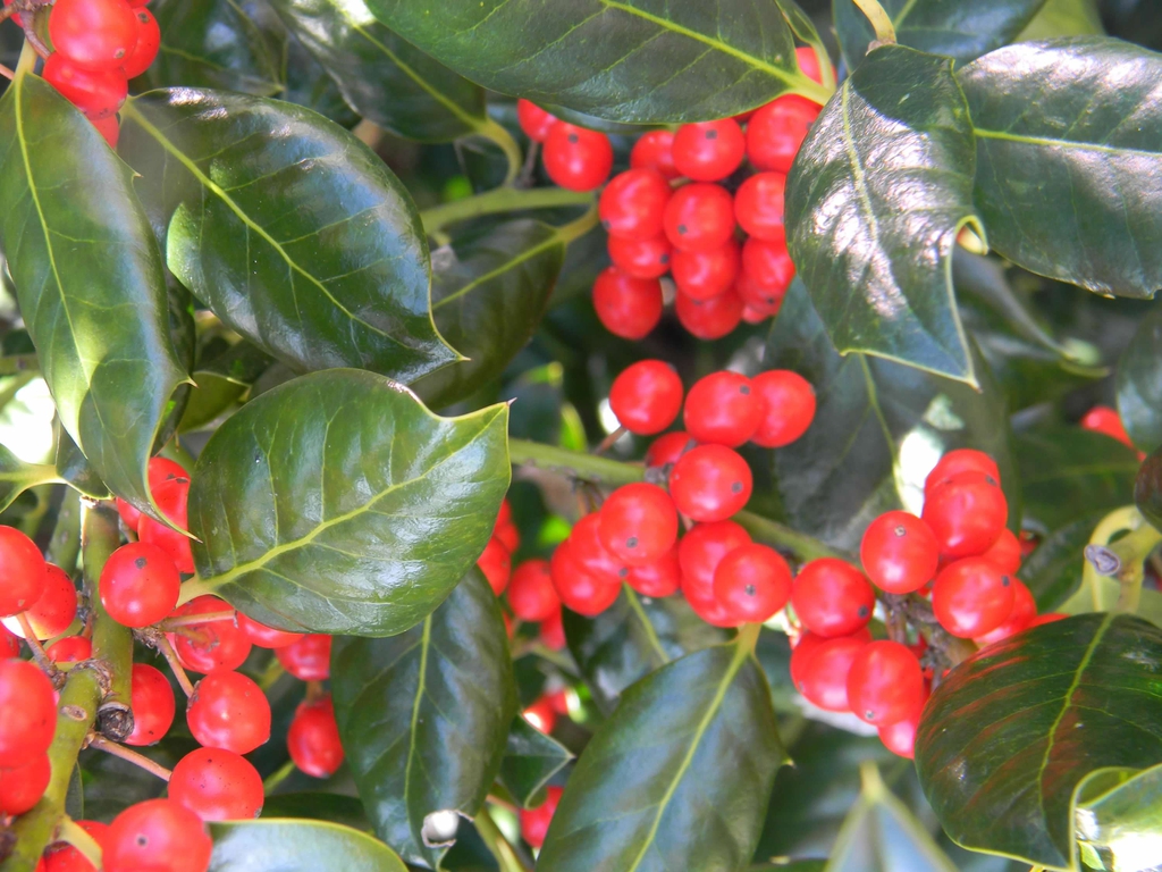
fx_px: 1678
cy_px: 436
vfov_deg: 29.1
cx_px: 581
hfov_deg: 38.2
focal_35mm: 50
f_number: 4.3
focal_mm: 12.2
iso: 86
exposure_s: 1/30
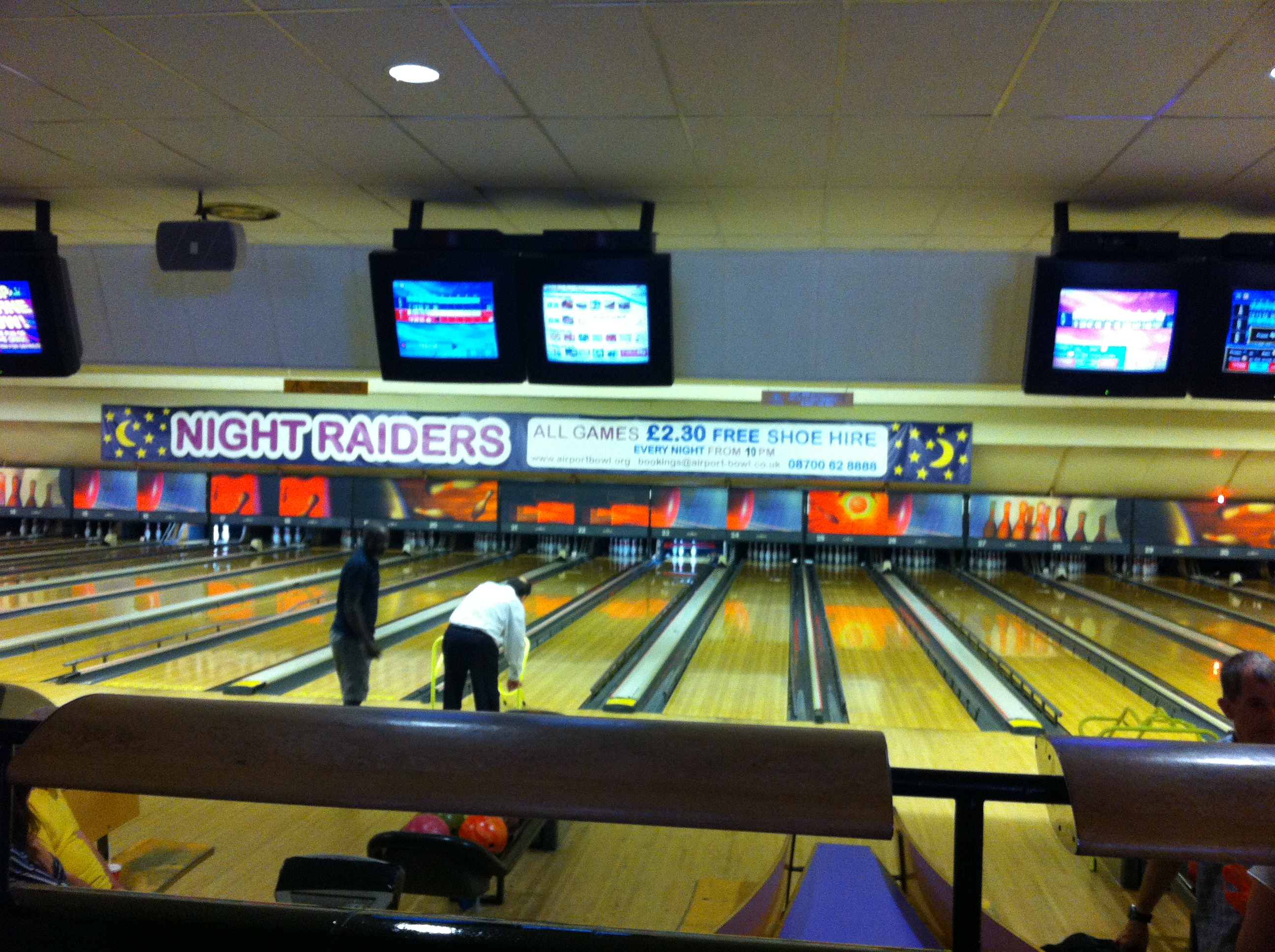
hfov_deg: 52.7
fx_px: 1287
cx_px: 638
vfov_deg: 40.6
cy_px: 476
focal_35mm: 35
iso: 250
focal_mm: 3.85
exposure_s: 1/15
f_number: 2.8
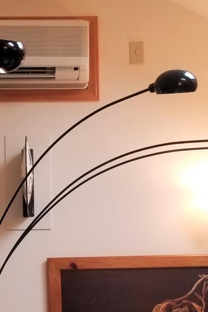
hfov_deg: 19.1
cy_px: 281
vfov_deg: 27.4
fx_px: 615
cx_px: 51
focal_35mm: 71
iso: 80
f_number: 1.7
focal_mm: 4.25
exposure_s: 1/60
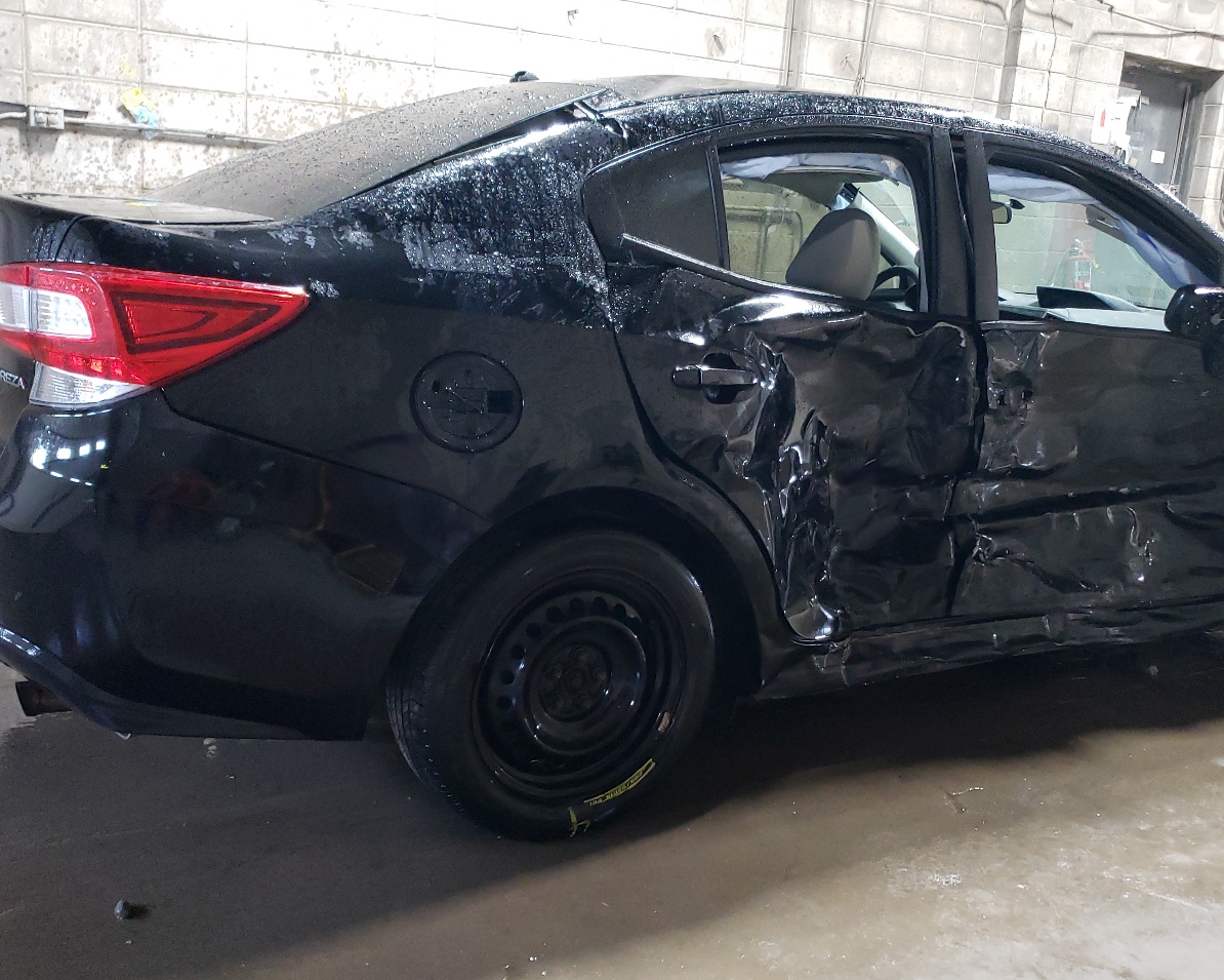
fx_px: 1232
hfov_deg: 52.6
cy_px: 514
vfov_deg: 43.3
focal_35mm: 34
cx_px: 713
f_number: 1.5
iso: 289
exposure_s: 1/40
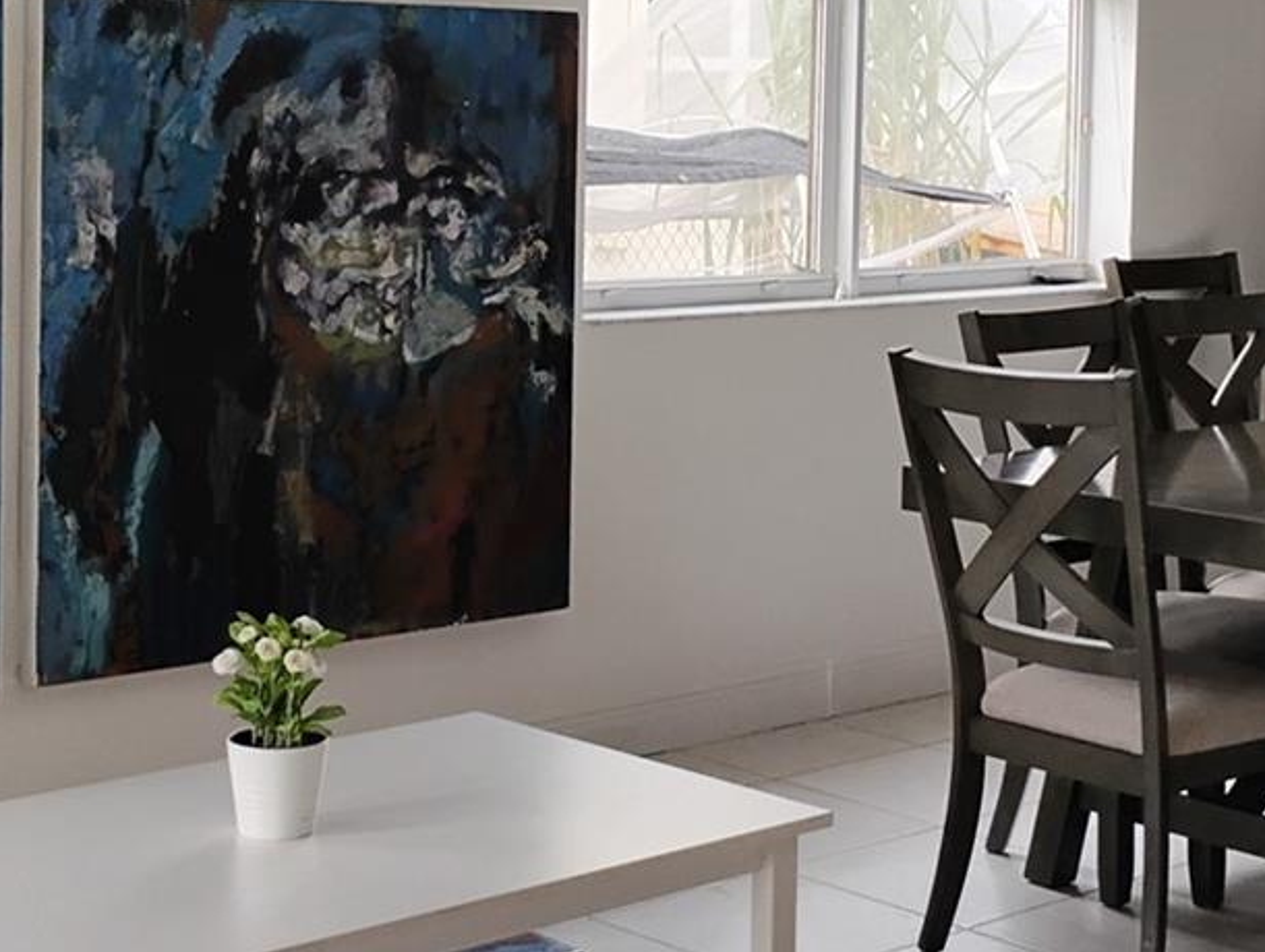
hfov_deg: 26.6
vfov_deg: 20.0
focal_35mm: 73
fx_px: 2671
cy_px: 209
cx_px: 621
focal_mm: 4.26
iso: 450
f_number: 1.8
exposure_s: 1/60
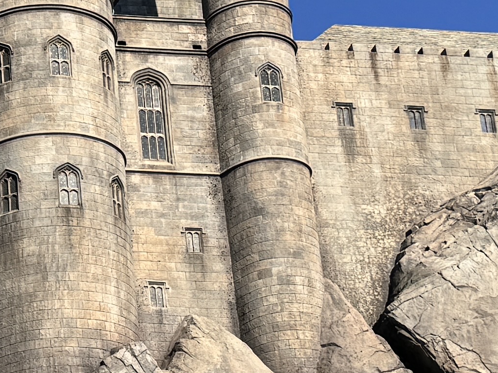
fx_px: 1928
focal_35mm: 134
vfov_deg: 11.1
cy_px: 200
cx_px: -204
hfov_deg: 14.0
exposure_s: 1/4950
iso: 80
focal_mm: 6.76
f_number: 1.78
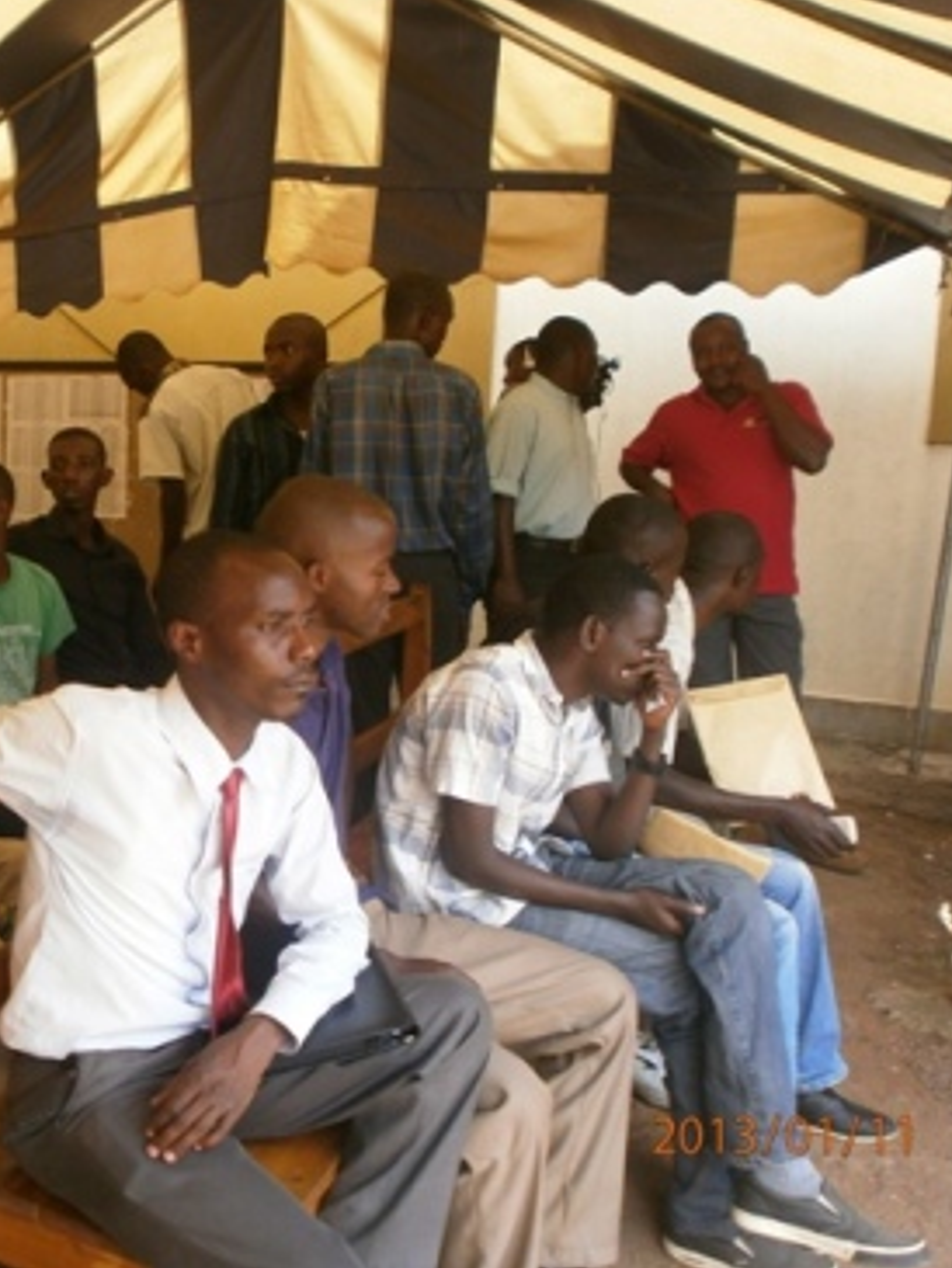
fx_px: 1356
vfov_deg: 50.1
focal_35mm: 37
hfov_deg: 36.9
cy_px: 620
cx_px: 153
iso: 100
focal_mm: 4.8
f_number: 2.9
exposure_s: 1/125
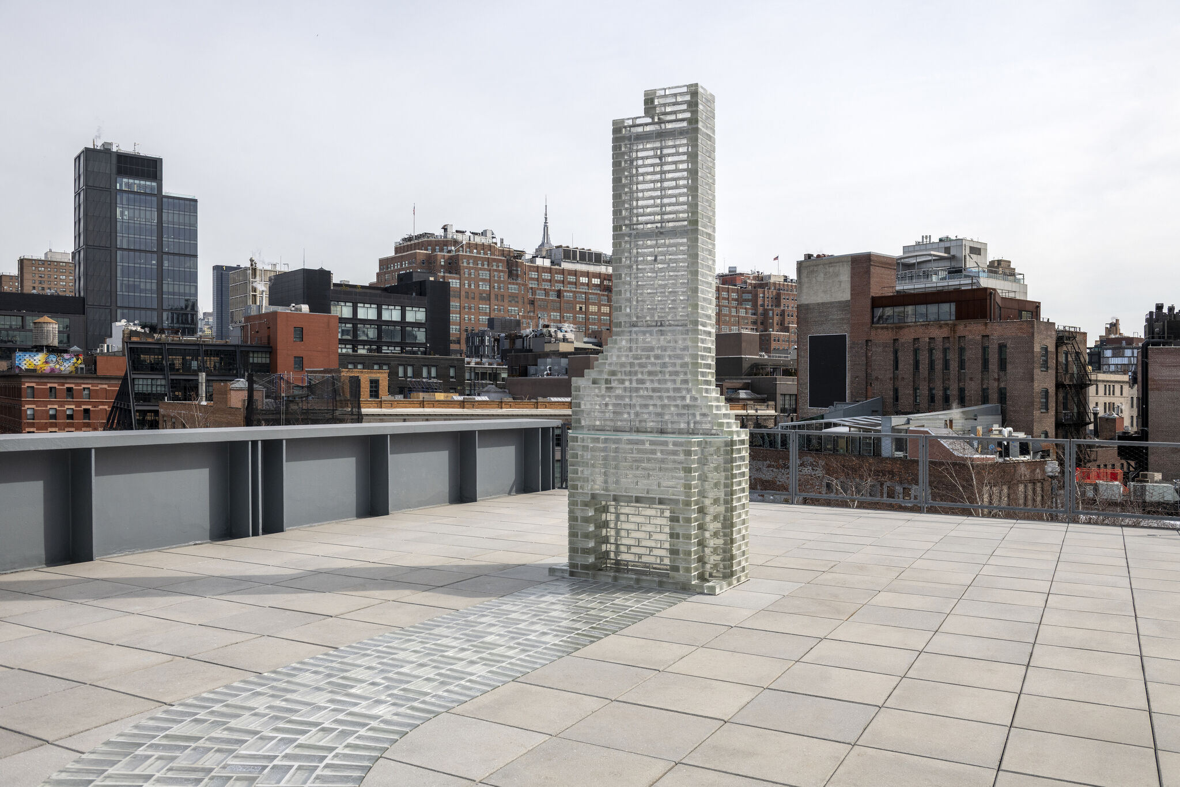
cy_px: 394
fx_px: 951
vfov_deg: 45.0
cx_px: 590
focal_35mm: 29
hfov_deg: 63.7
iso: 200
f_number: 6.3
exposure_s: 1/1600
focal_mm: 29
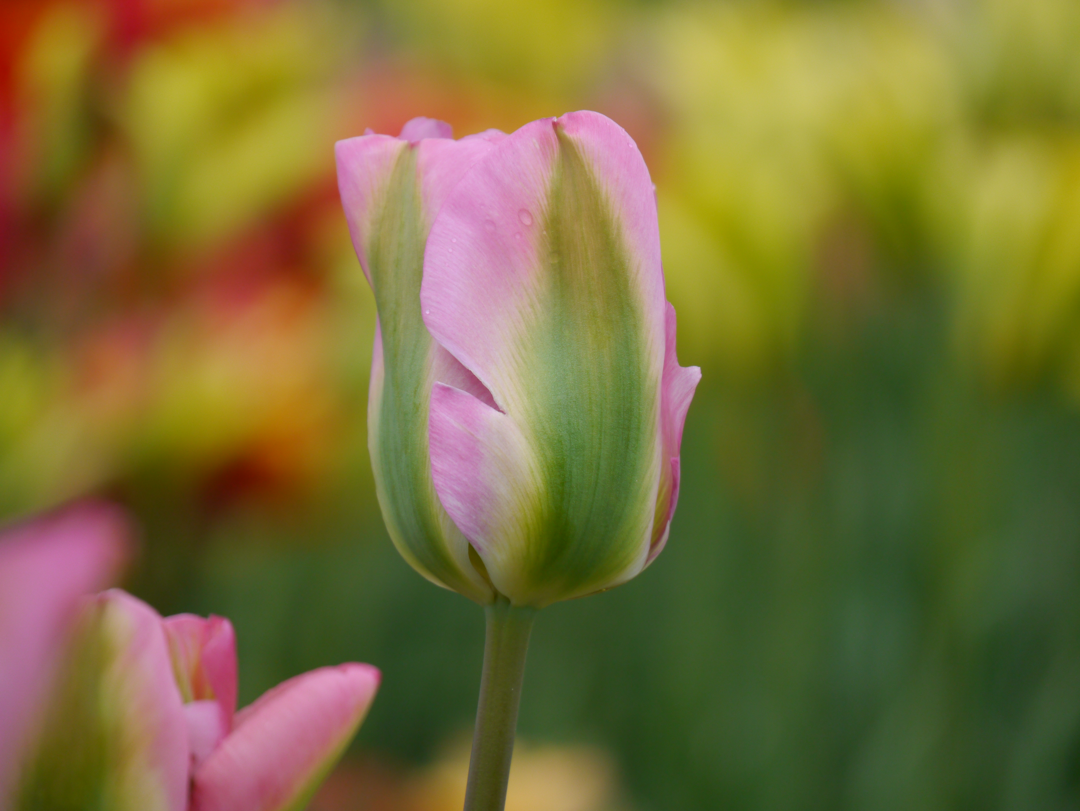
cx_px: 540
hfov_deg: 6.6
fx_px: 9364
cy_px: 406
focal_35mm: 300
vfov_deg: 5.0
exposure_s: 1/320
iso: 320
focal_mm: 150
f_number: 5.6
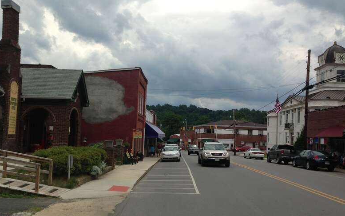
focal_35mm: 36
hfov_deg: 54.0
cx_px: 172
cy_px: 118
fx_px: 339
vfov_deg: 35.3
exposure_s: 1/2088
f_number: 2.4
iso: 50
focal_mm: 4.13
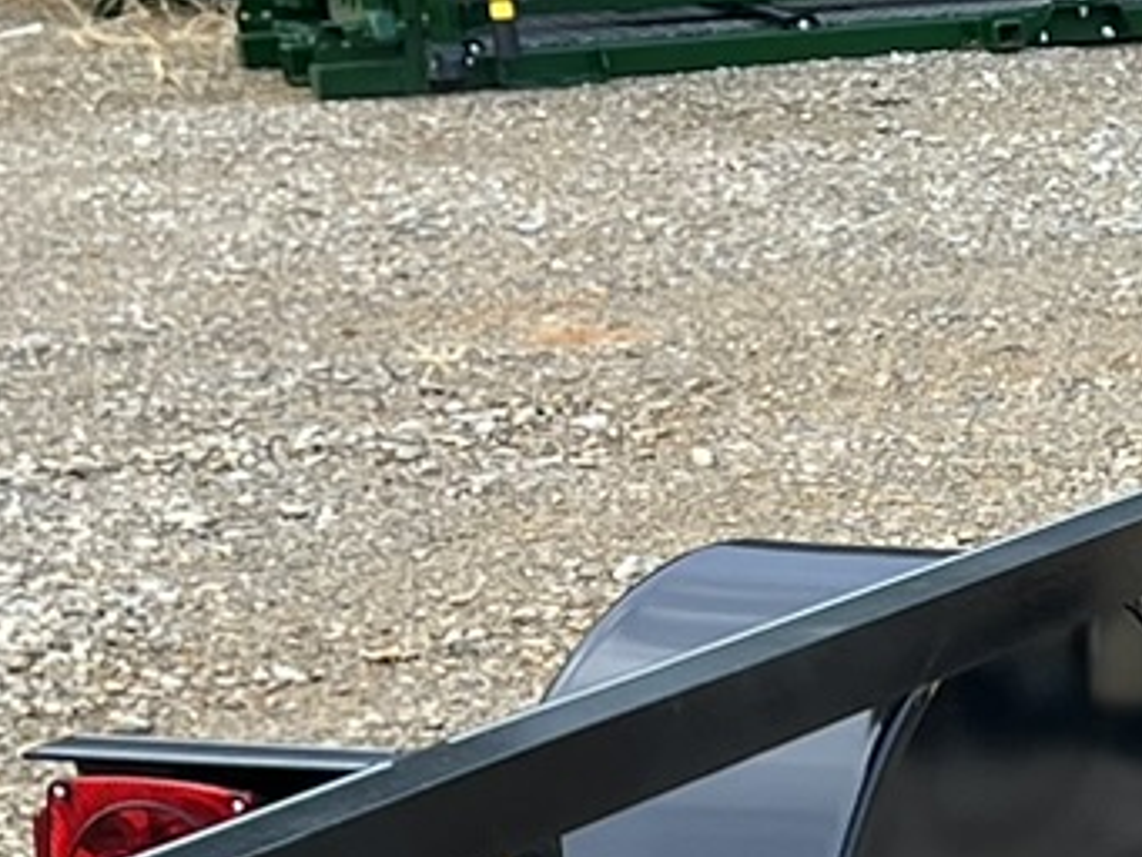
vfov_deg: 9.2
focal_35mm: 156
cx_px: 2271
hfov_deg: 11.4
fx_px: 5148
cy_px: 1359
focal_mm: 5.1
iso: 40
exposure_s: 1/212
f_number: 1.6
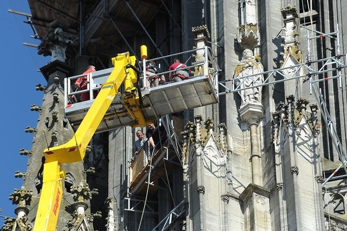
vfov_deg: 4.6
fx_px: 2889
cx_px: 174
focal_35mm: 300
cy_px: 116
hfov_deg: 6.9
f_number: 9
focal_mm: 300
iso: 200
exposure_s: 1/320
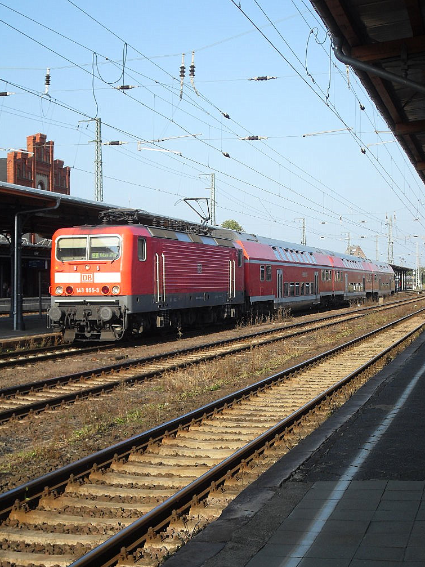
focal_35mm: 60
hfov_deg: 24.4
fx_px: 982
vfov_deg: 32.2
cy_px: 287
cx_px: 214
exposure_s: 1/500
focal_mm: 10.1
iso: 80
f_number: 3.7
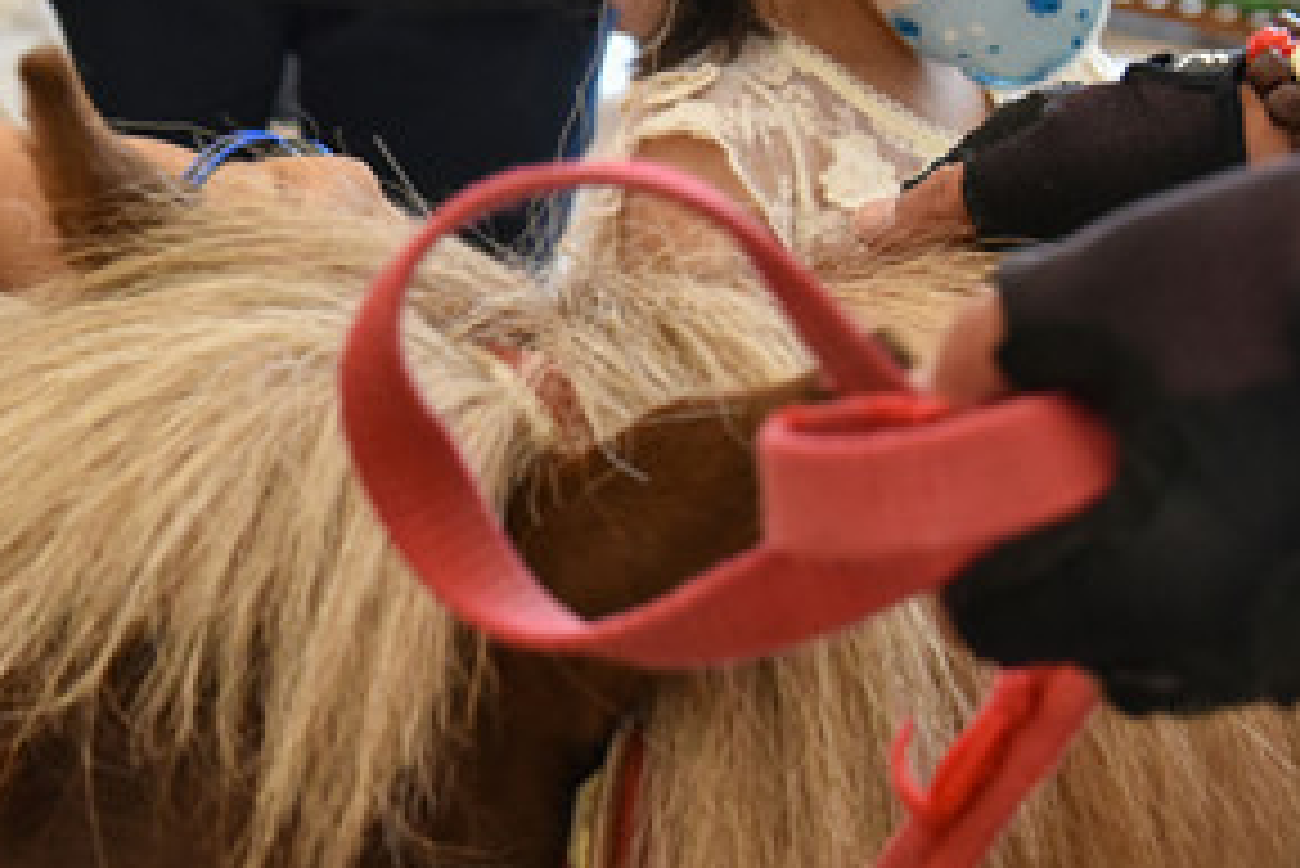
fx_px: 3504
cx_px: -166
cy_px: 310
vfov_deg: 14.1
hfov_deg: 20.0
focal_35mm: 97
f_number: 4
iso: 2500
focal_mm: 35
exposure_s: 1/200
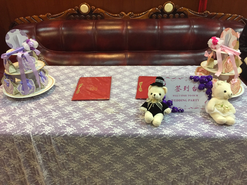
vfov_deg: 48.2
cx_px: 124
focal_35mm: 29
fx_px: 207
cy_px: 92
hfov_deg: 61.7
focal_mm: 4.15
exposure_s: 1/25
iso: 250
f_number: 2.2
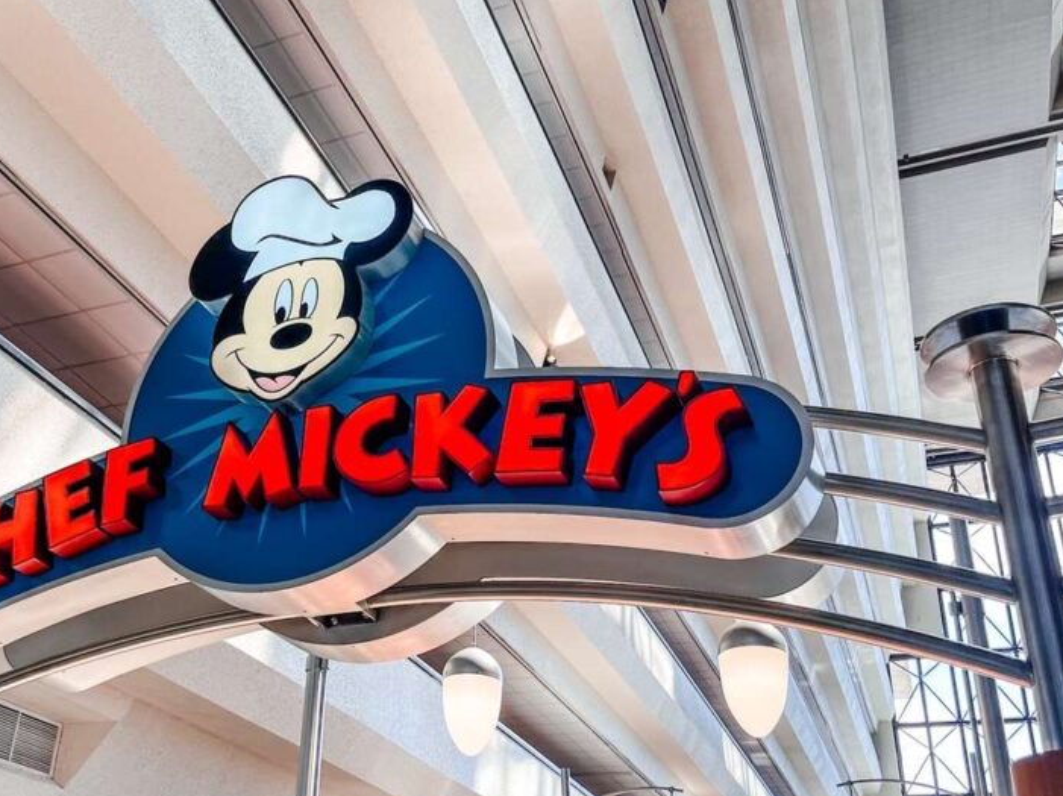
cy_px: 503
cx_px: 403
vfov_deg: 37.4
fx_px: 1166
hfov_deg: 48.6
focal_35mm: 38
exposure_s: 1/200
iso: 50
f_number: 1.6
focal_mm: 5.1
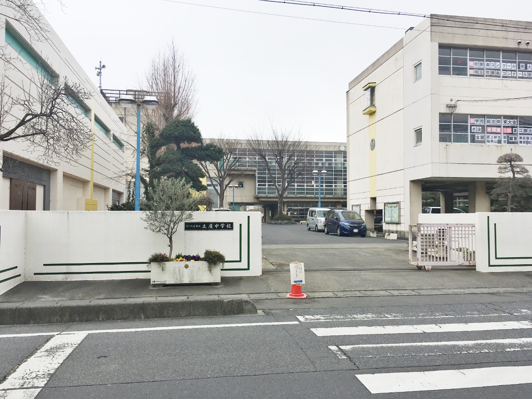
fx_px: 446
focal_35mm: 29
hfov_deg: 61.7
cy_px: 200
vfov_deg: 48.2
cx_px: 266
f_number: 2.2
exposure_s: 1/761
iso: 25
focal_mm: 4.15
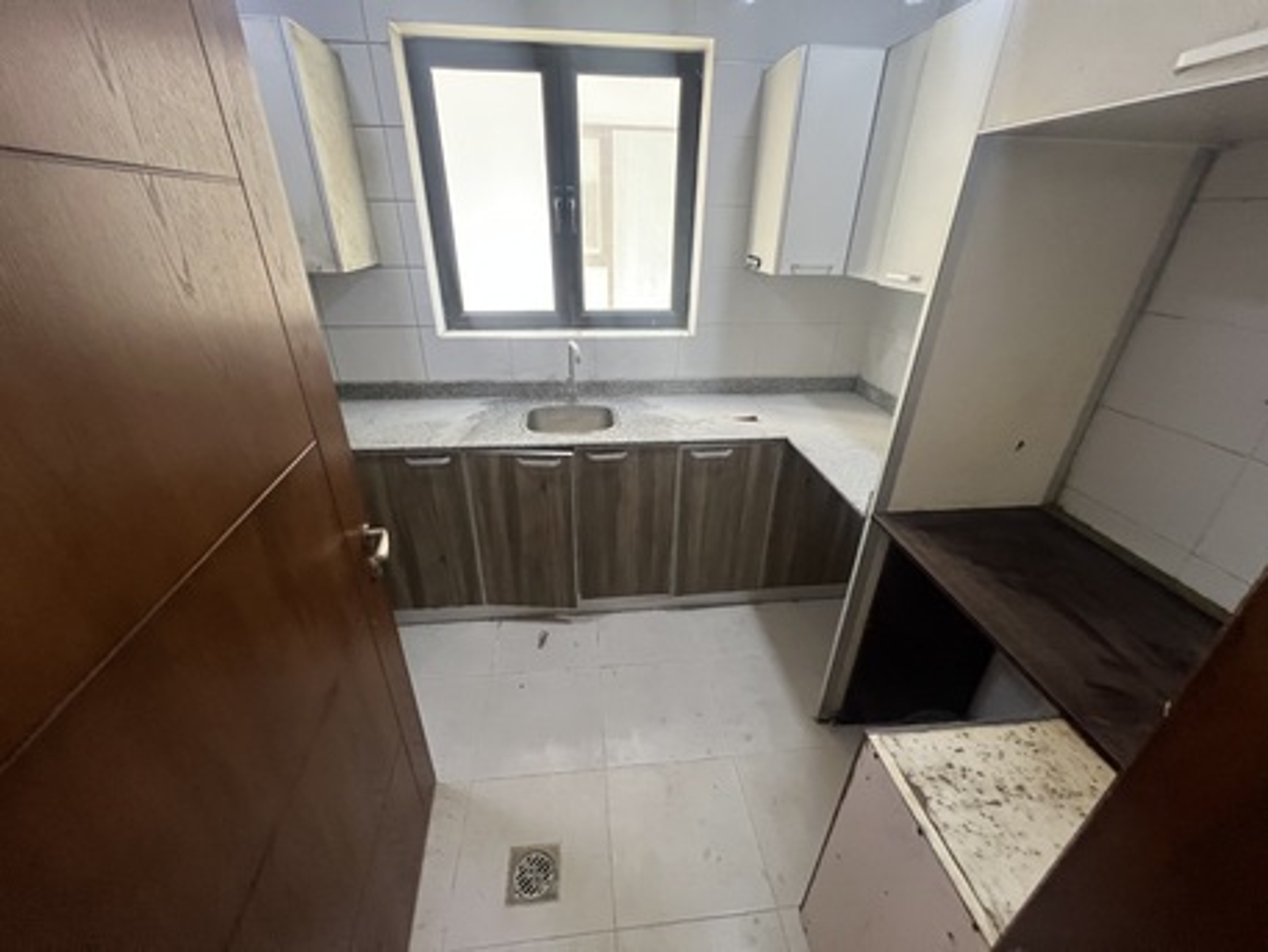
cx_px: 634
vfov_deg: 89.9
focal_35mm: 13
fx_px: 476
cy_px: 476
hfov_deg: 106.2
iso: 640
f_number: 1.8
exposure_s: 1/60
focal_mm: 1.57
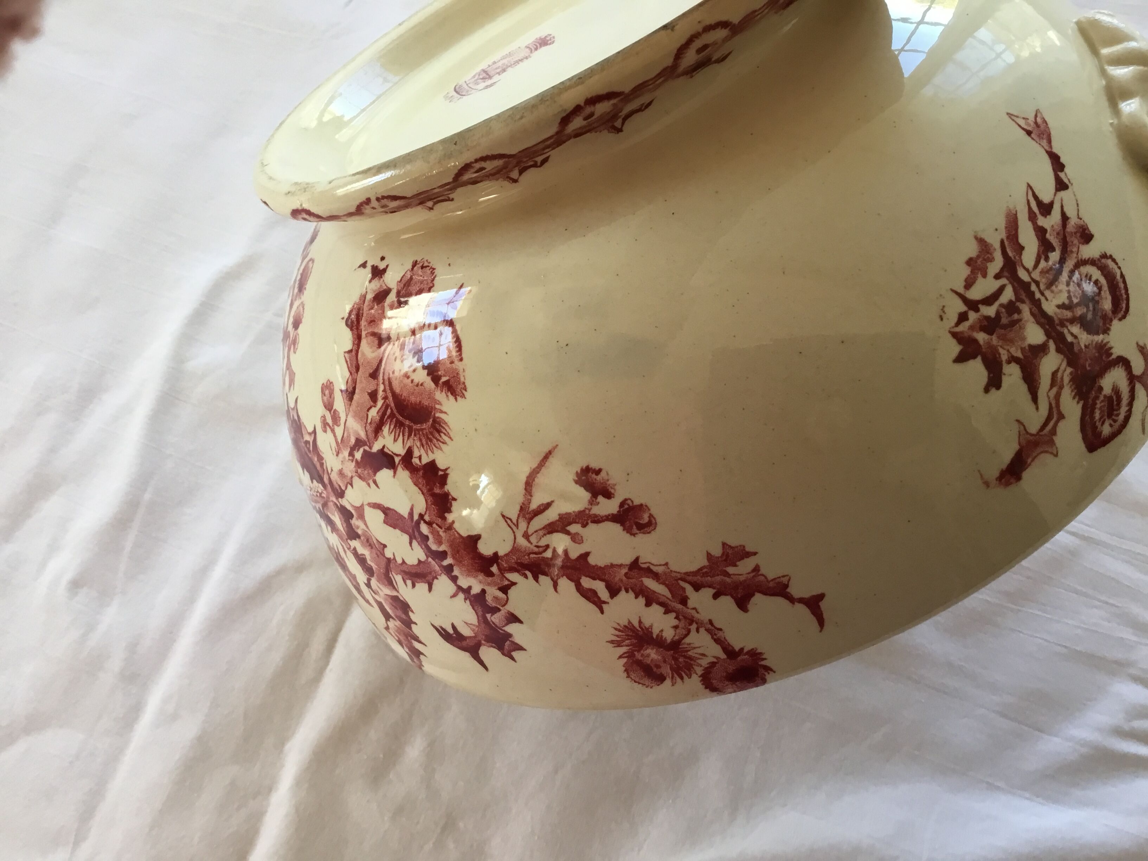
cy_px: 430
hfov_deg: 58.4
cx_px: 574
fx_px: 1028
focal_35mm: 31
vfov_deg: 45.4
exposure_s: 1/33
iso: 32
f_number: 2.4
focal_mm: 3.3
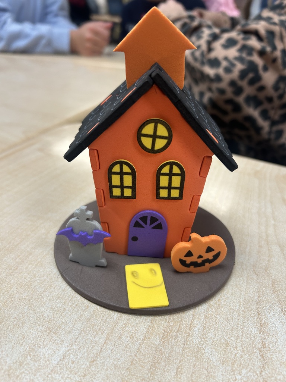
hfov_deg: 53.1
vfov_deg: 67.3
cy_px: 191
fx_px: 286
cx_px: 143
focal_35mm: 26
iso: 100
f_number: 1.5
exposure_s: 1/120
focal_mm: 5.7
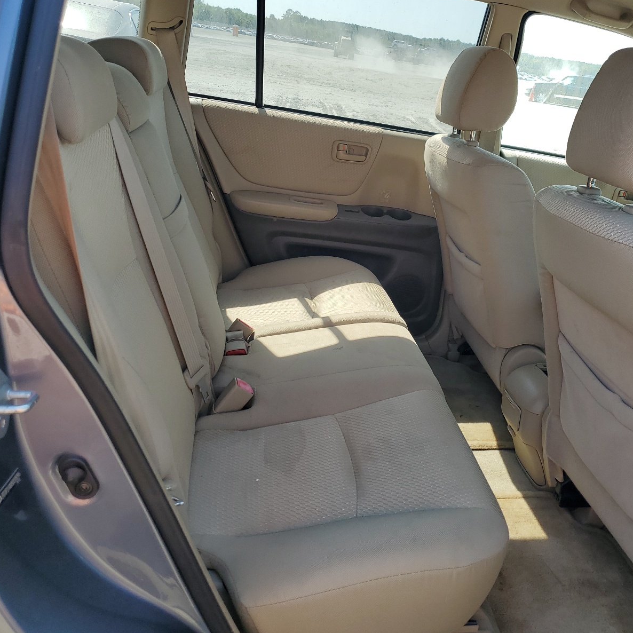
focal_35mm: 31
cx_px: 362
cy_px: 314
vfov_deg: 52.5
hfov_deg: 52.3
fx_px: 641
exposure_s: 1/714
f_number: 1.5
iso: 50
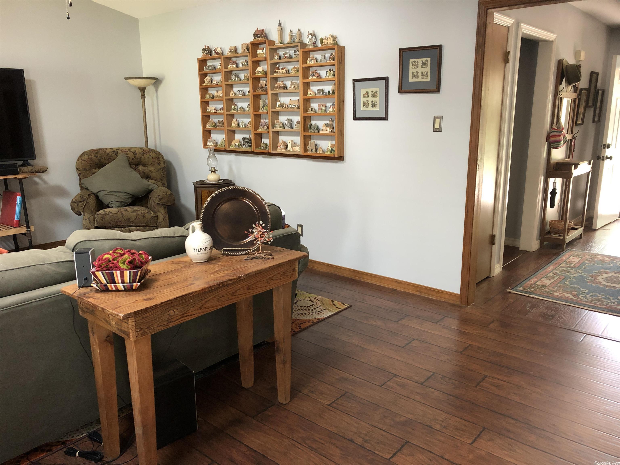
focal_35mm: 28
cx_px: 310
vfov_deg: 49.7
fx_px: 502
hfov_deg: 63.4
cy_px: 232
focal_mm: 3.99
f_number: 1.8
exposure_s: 1/15
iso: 64
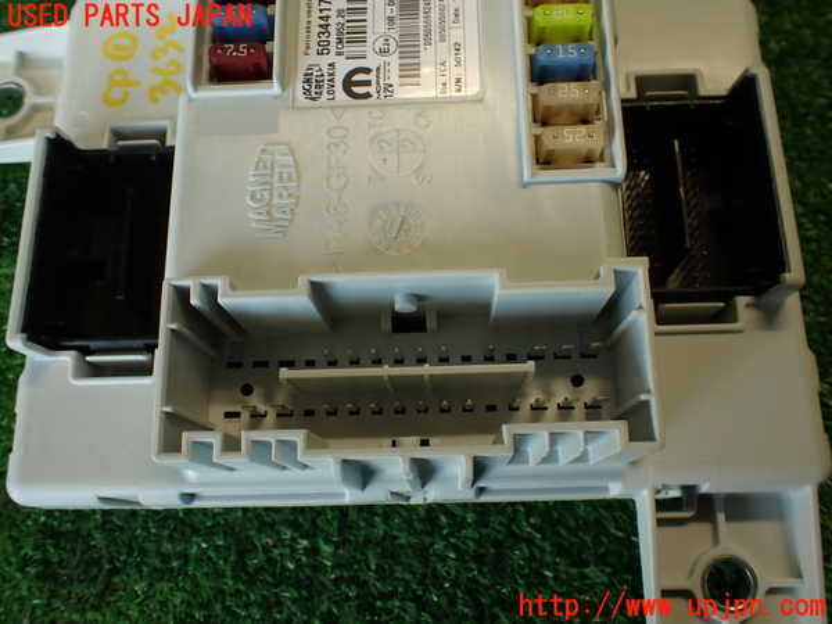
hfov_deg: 60.0
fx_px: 721
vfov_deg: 46.8
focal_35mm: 30
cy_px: 312
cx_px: 416
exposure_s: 1/60
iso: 100
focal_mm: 5.4
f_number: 2.3
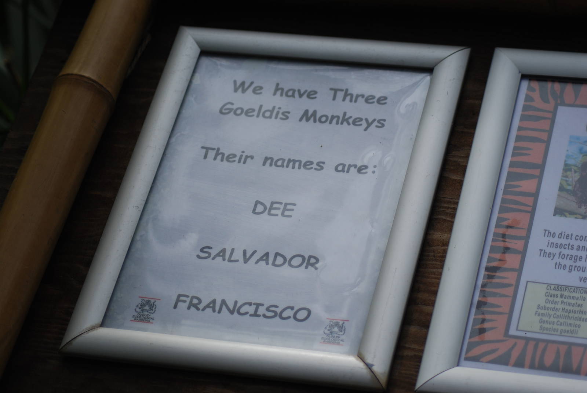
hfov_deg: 19.4
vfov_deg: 13.1
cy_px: 196
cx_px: 294
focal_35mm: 105
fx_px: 1714
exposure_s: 1/1000
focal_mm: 70
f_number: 4
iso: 160
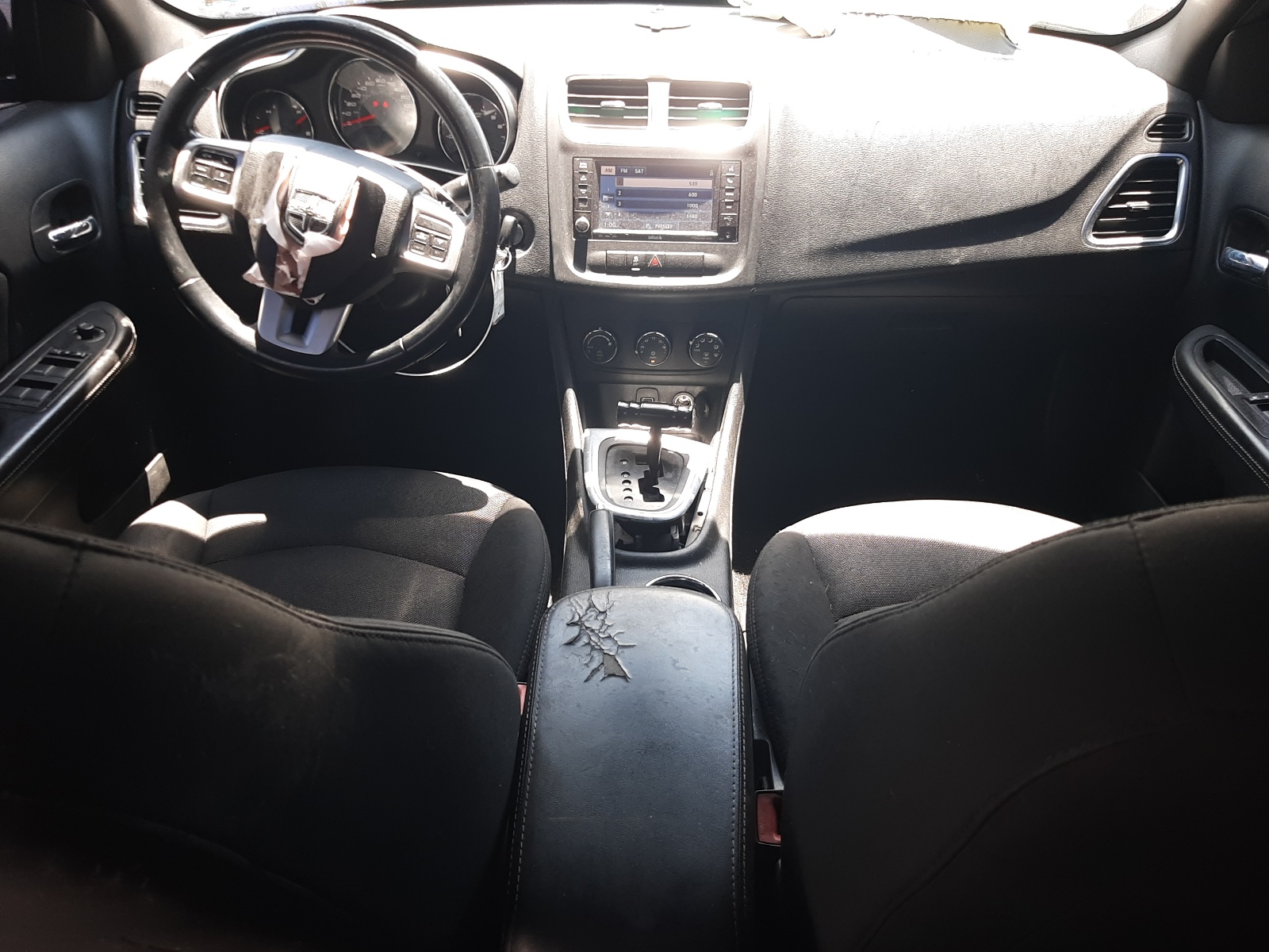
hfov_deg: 67.3
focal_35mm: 26
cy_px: 476
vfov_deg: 53.1
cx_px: 634
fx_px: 953
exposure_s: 1/120
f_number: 1.7
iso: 46
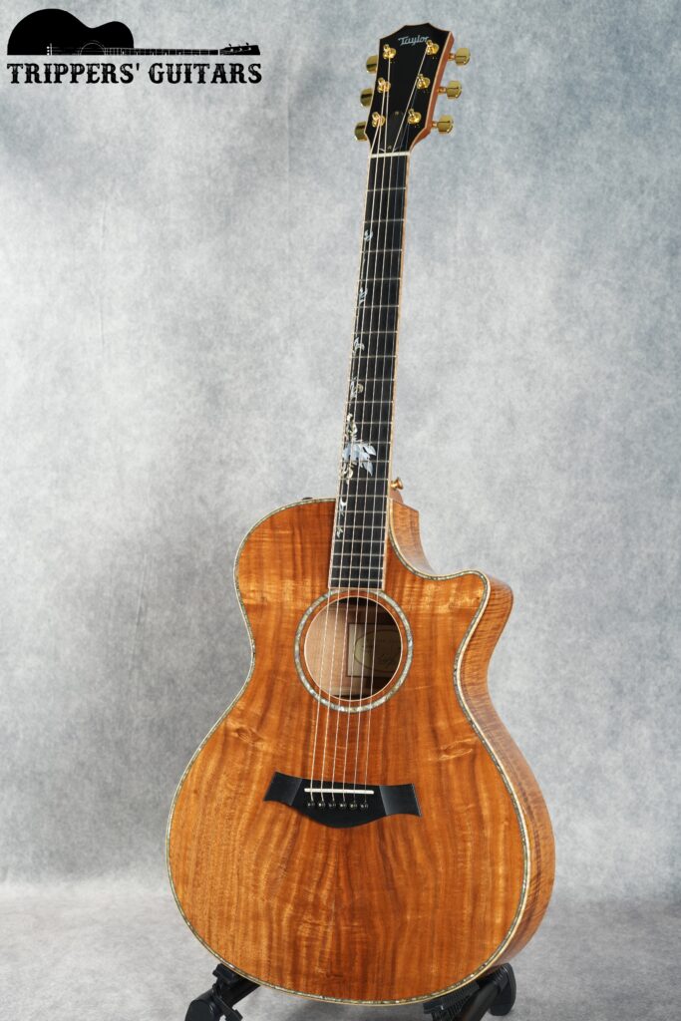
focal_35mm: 50
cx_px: 340
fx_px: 1418
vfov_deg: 39.6
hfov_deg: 27.0
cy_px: 510
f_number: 6.3
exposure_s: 1/1.6
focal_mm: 50
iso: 400
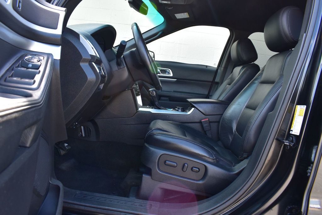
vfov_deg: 47.9
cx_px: 161
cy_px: 108
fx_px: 241
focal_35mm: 27
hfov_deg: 67.4
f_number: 8
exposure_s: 1/60
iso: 400
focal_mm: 18
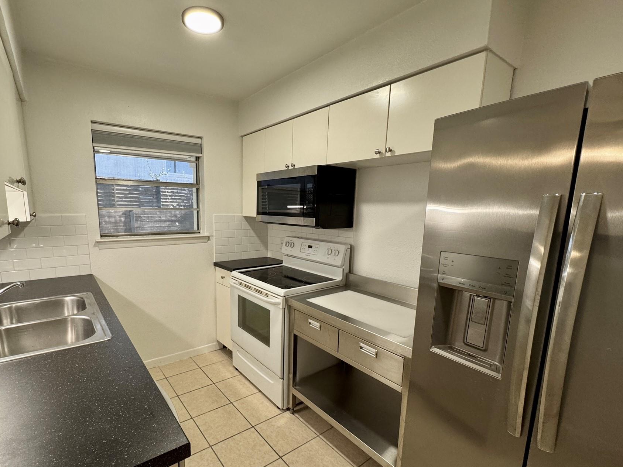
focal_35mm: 17
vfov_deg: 74.5
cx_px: 269
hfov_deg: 90.5
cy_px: 259
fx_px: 306
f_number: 2.2
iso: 200
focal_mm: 2.22
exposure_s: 1/120
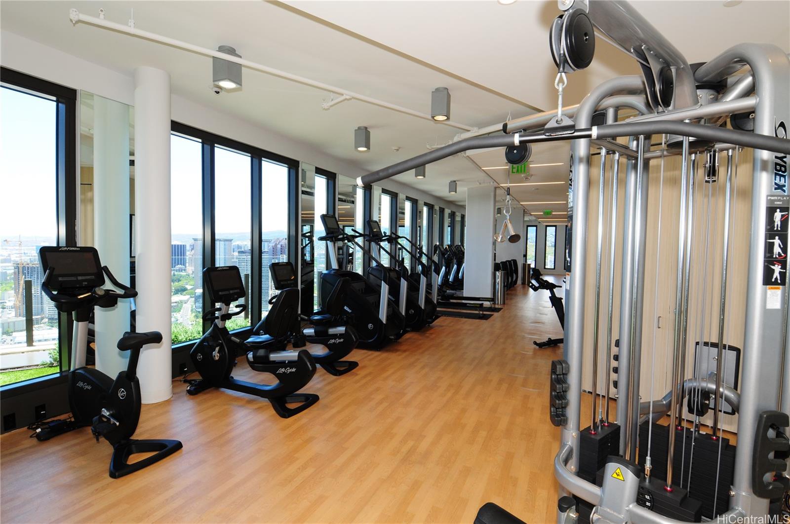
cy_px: 262
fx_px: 394
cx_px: 395
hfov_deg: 90.1
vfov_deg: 67.2
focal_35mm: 18
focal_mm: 12
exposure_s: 1/60
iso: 400
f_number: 9
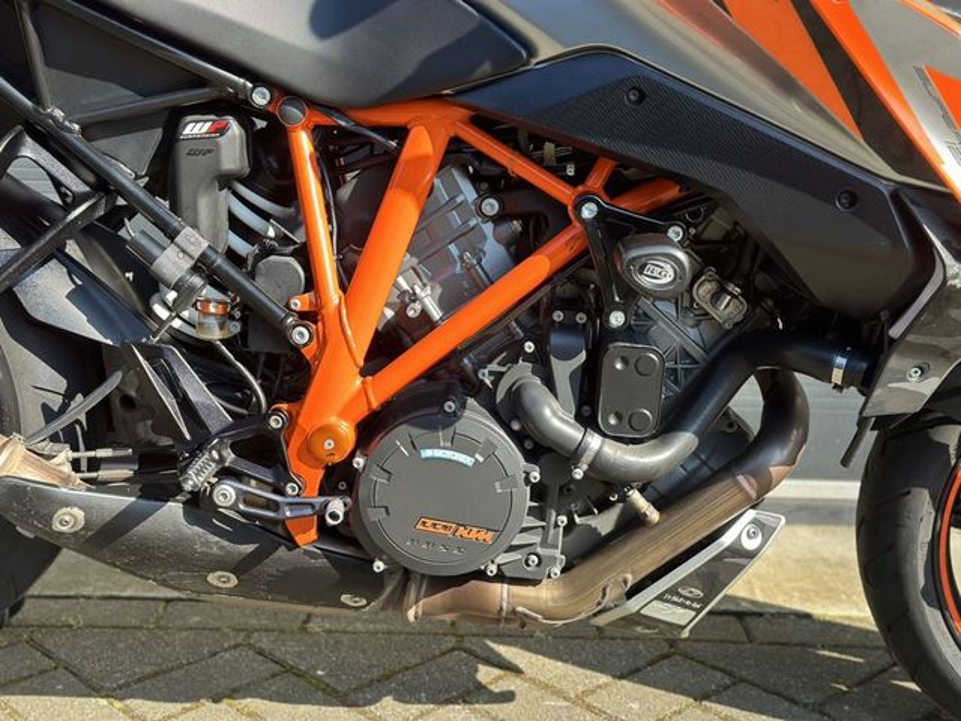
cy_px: 360
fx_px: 1333
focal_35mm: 48
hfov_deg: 39.7
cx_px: 480
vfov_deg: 30.3
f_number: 1.78
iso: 80
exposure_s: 1/843
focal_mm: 6.86
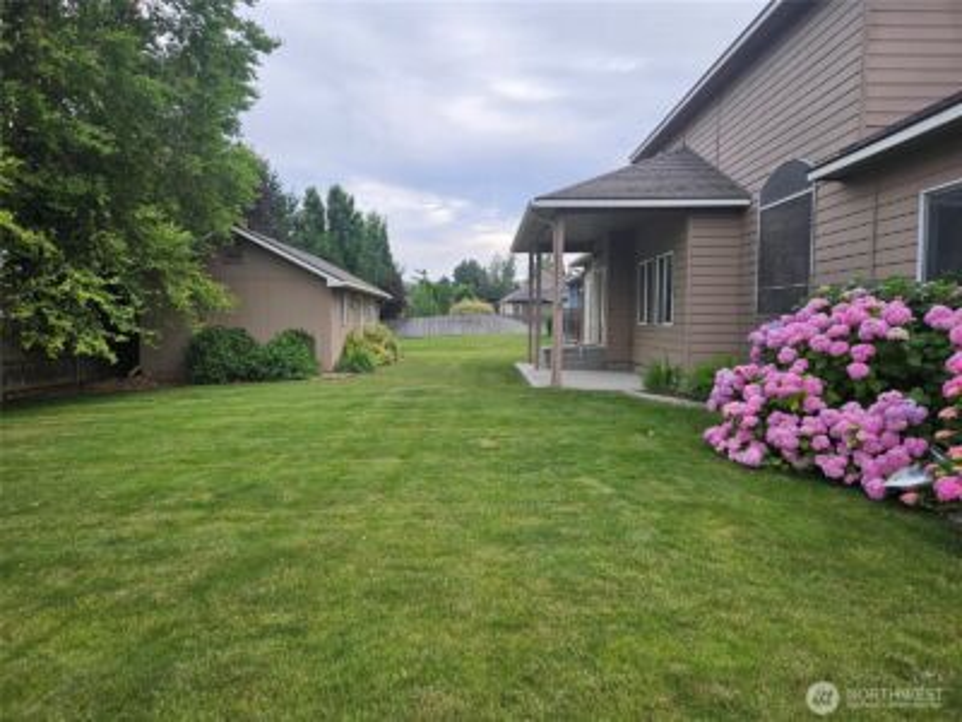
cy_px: 361
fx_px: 639
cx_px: 481
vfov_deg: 58.9
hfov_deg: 73.9
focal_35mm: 23
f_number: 1.8
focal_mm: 5.4
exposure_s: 1/662
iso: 25
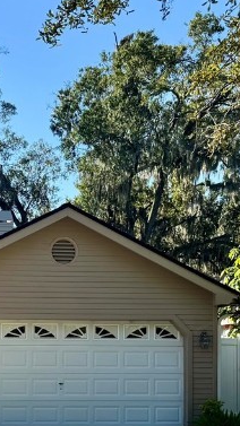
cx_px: -12
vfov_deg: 29.0
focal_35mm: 71
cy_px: 350
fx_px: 803
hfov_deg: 16.6
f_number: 1.78
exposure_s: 1/2174
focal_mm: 6.76
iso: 80
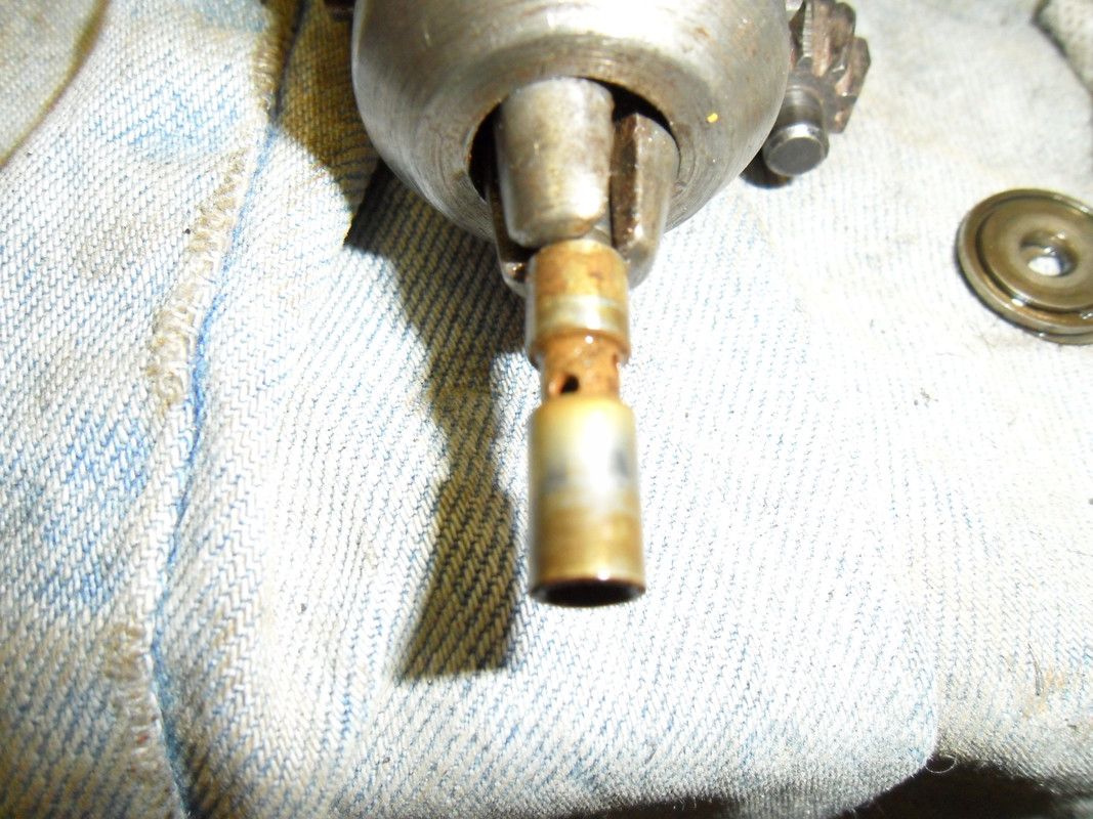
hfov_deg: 63.4
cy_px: 410
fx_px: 884
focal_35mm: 28
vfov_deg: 49.7
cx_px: 546
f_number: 3.4
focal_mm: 5
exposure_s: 1/45
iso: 400
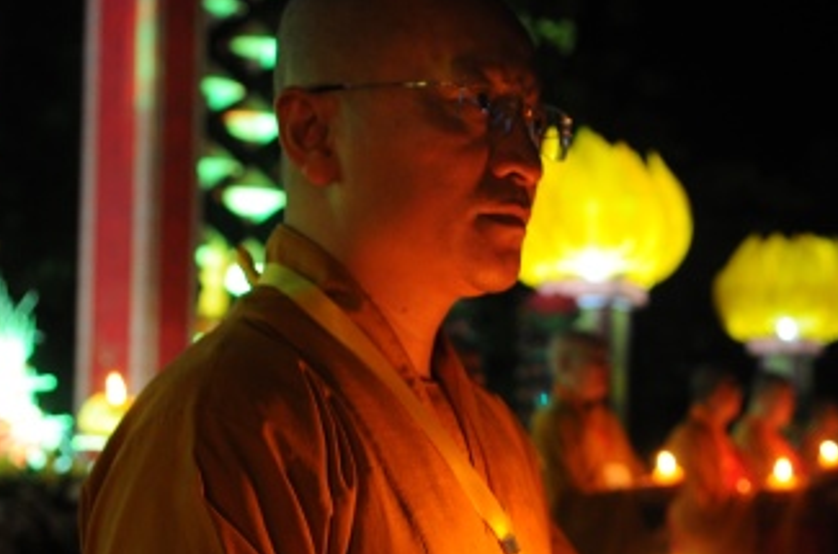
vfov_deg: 19.1
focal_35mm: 71
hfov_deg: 28.3
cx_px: 578
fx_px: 1649
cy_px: 334
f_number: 2.8
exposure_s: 1/15
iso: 640
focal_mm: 24
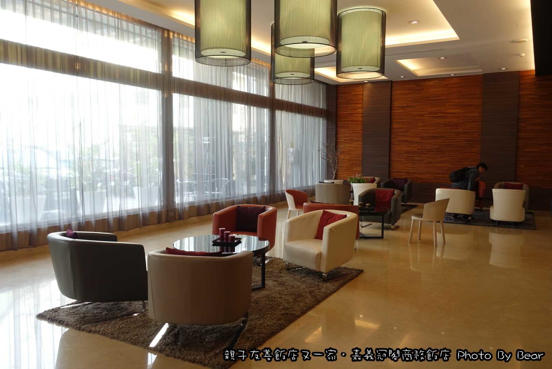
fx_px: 430
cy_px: 184
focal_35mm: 28
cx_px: 276
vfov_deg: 46.5
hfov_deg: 65.4
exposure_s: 1/60
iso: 125
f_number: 2.8
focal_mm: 10.33
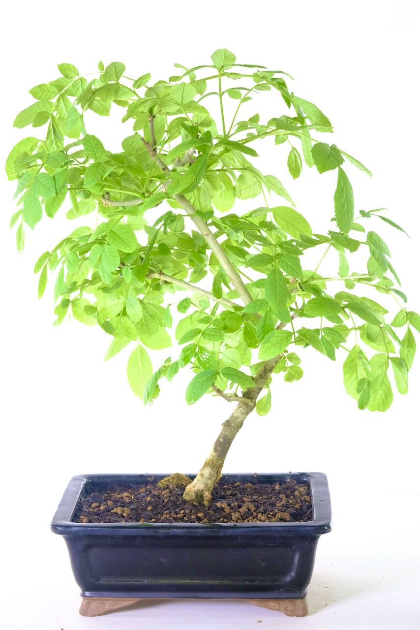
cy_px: 315
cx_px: 210
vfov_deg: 23.4
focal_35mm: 87
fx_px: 1522
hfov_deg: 15.7
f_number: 8
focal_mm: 57.8
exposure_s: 1/30
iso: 2000
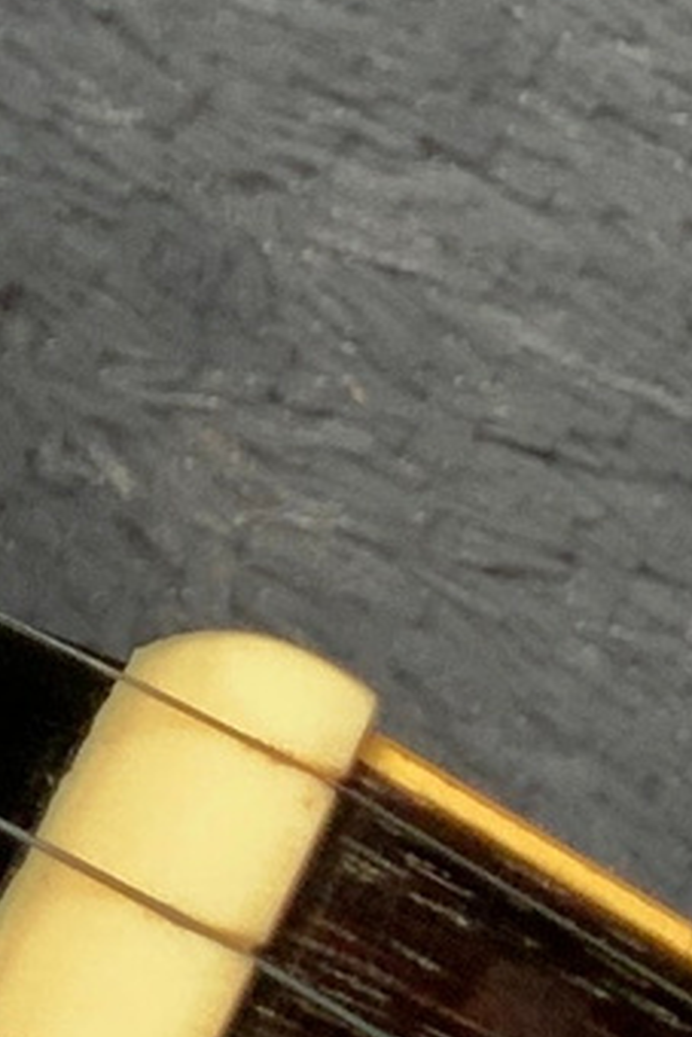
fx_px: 6538
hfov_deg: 5.5
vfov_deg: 9.0
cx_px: -1707
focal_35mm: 227
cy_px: -140
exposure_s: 1/104
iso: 50
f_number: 1.8
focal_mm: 3
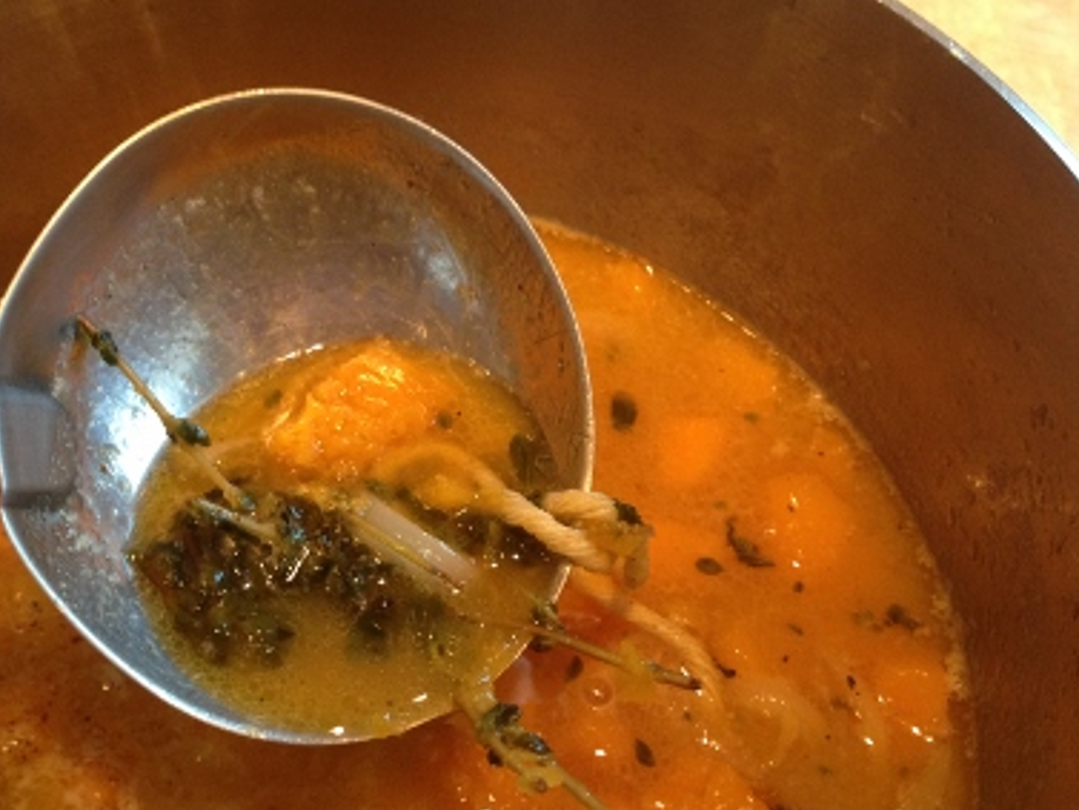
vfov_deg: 34.3
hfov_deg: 44.7
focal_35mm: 42
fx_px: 1310
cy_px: 458
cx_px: 467
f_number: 2.4
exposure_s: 1/20
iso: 200
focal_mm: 4.12
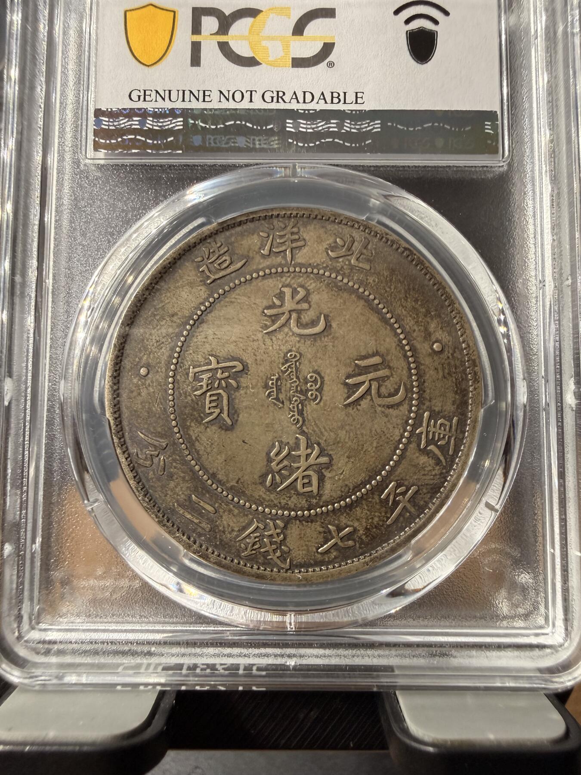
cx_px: 290
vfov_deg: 71.6
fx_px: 537
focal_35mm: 24
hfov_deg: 56.8
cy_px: 388
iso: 320
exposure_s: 1/99
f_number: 2.2
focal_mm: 2.22
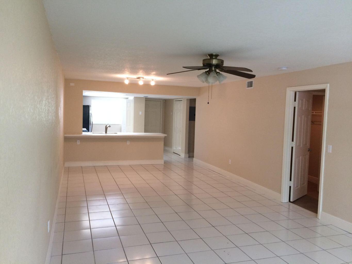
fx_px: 295
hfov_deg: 61.7
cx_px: 176
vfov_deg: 48.2
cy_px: 132
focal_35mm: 29
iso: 50
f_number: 2.2
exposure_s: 1/30
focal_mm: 4.15
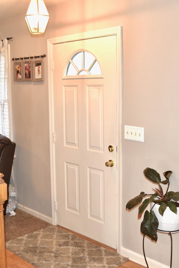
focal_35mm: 49
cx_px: 90
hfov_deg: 27.5
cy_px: 131
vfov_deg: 40.3
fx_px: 365
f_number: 4.5
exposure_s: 1/80
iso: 800
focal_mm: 32
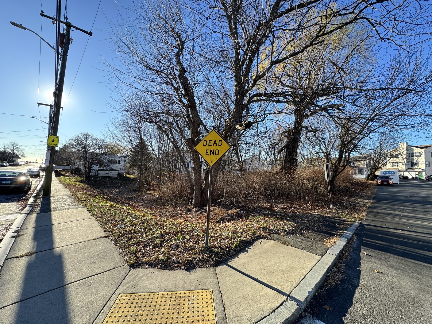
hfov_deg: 102.1
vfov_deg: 85.7
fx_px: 175
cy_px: 162
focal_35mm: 14
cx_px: 216
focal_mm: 2.22
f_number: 2.2
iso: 40
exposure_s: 1/332
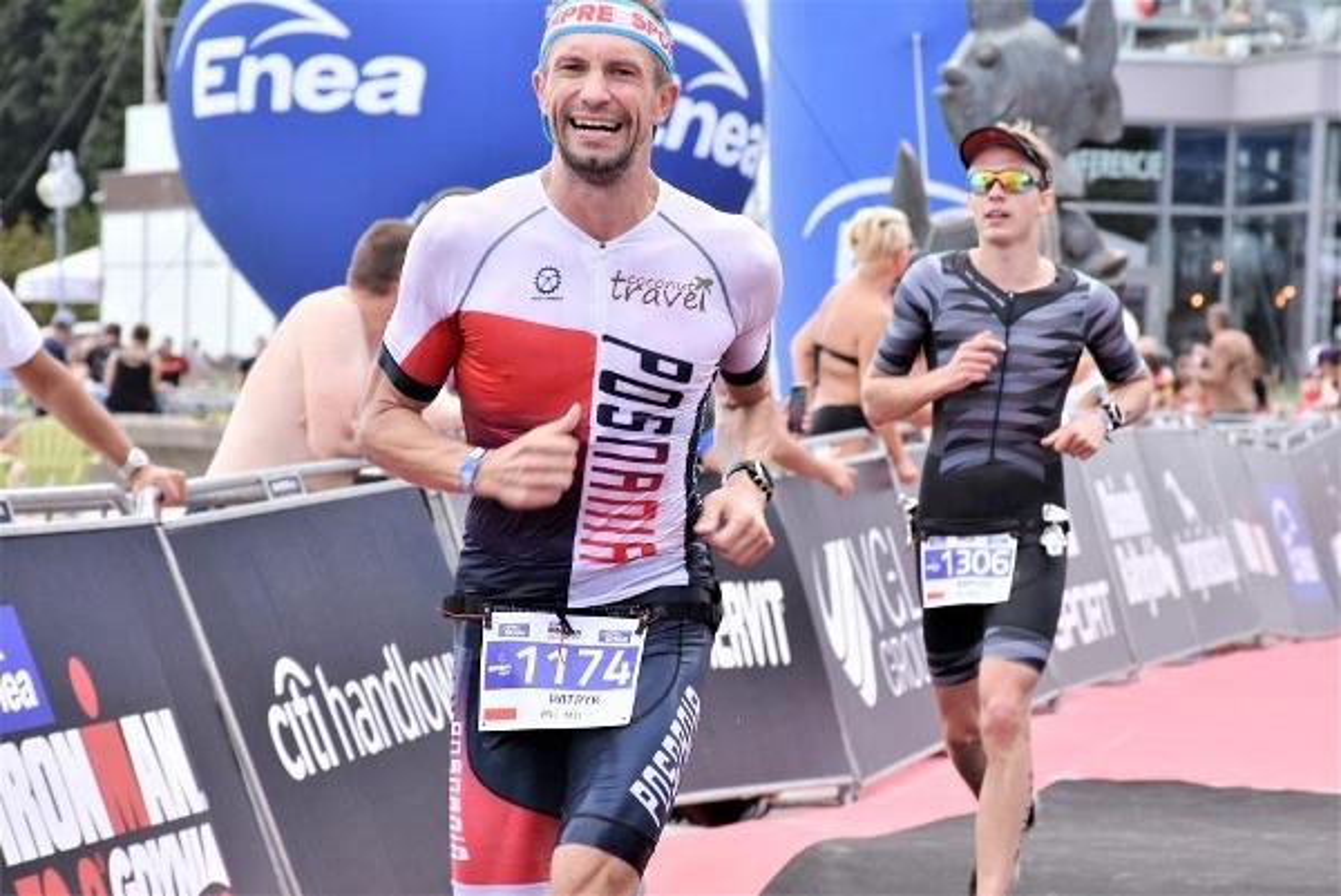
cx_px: 670
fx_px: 5871
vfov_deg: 8.7
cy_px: 448
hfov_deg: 13.0
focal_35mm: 158
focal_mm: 105
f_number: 7.1
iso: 125
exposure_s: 1/200
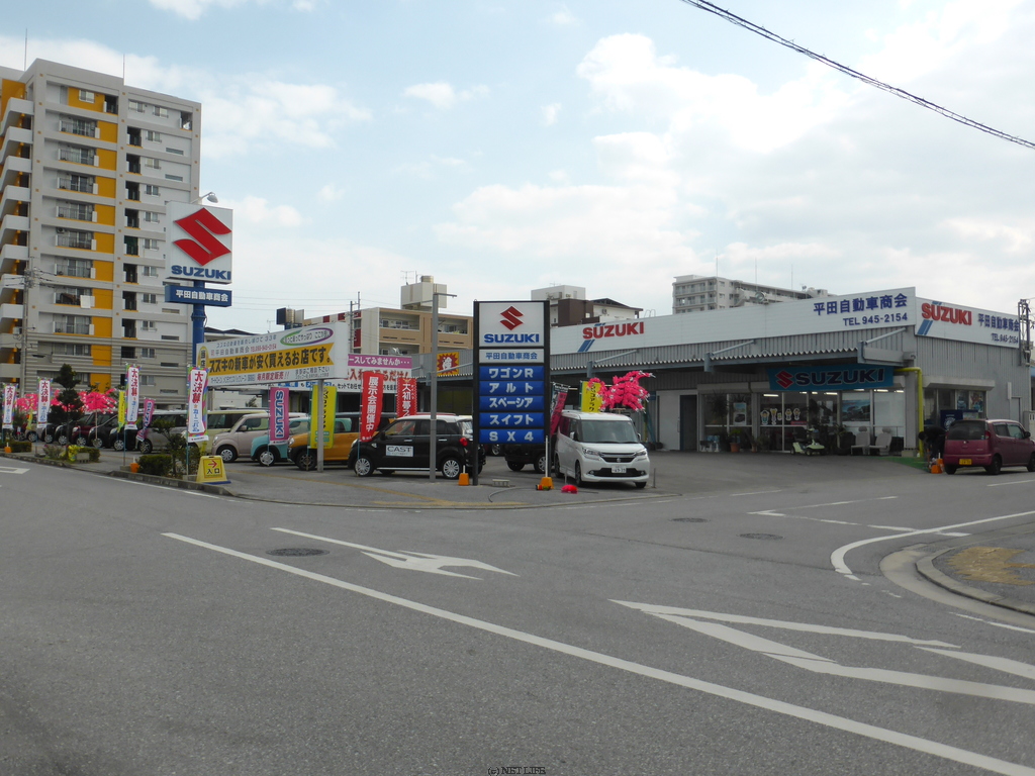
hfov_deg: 60.0
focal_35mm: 30
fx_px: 897
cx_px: 518
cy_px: 388
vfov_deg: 46.8
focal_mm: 5.4
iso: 100
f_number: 3.6
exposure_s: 1/800
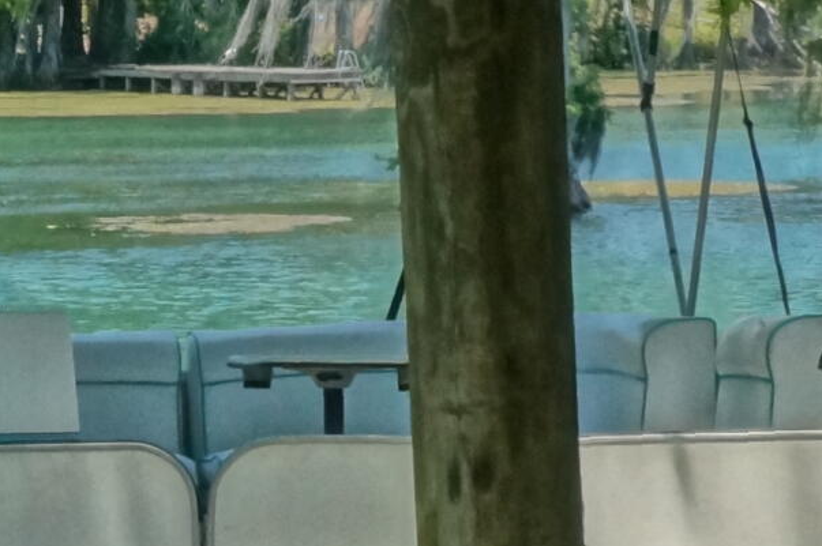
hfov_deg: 9.8
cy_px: 344
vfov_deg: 6.6
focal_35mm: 209
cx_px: 188
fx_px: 4768
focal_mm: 28
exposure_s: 1/800
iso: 3200
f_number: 16
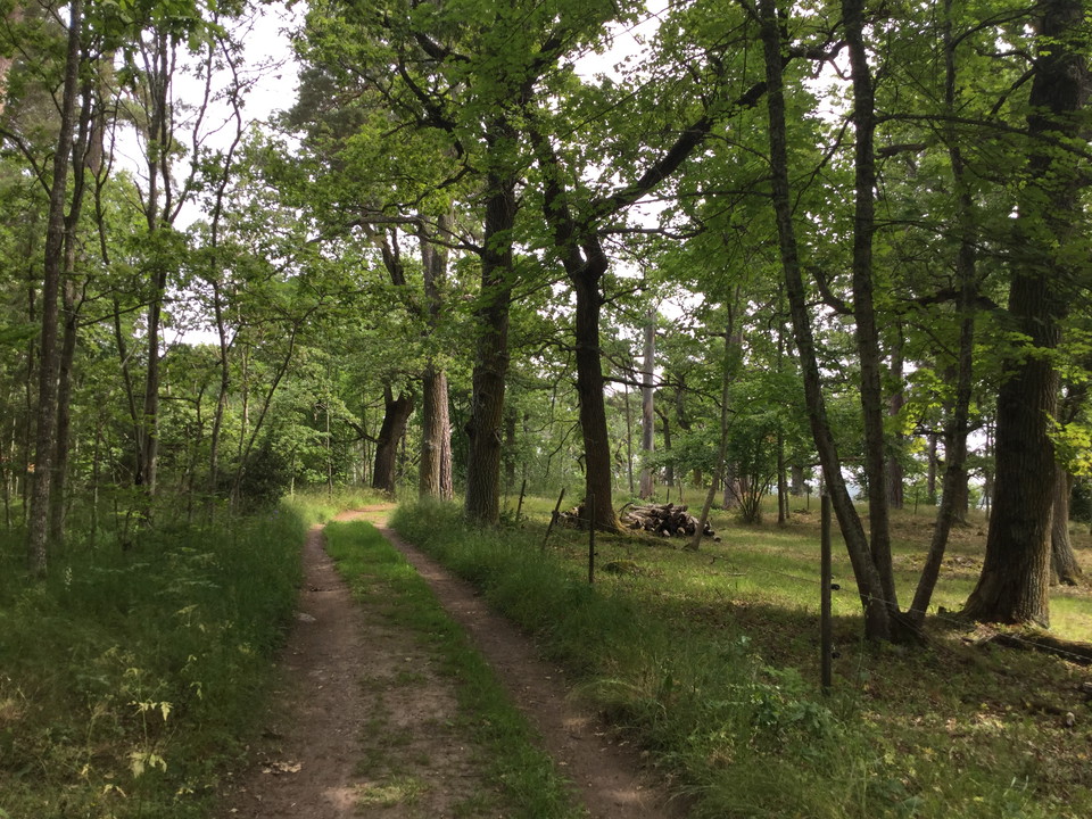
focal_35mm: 31
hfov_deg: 58.4
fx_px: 978
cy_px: 410
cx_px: 546
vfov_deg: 45.4
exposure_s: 1/235
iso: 25
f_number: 2.4
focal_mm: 3.3
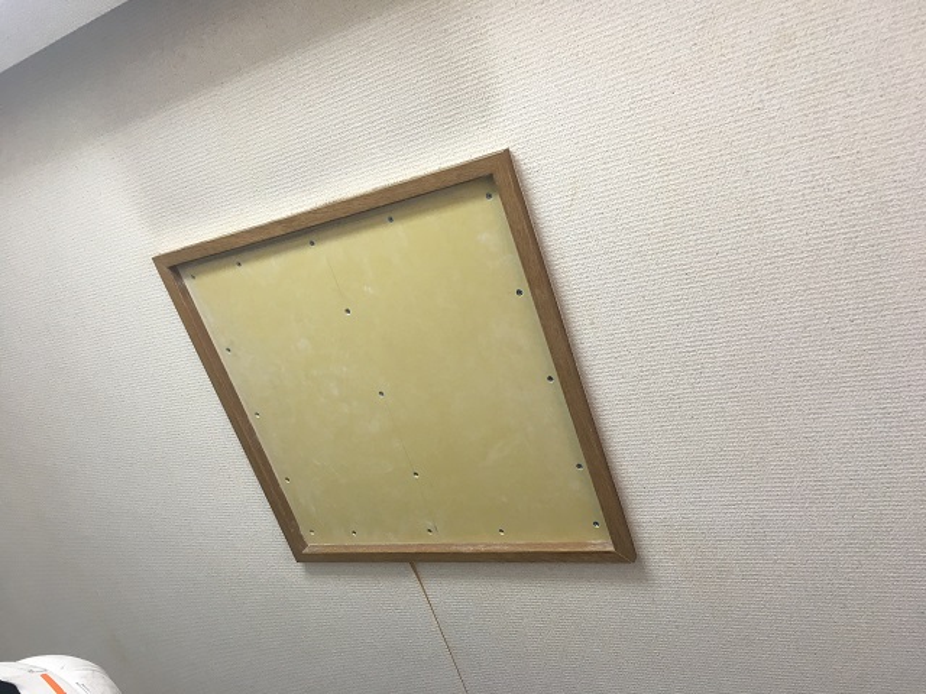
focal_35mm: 29
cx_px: 463
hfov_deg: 61.7
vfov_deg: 48.2
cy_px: 347
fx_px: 776
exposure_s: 1/30
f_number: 2.2
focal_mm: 4.15
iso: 50
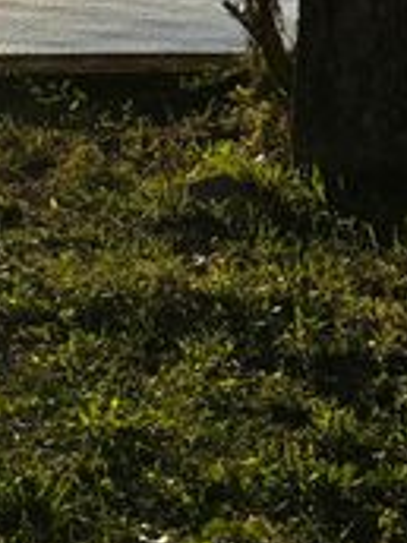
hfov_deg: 13.7
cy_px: -324
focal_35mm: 101
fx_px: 1583
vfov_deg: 17.1
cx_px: -211
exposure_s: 1/9091
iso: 50
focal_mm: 5.96
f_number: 1.6
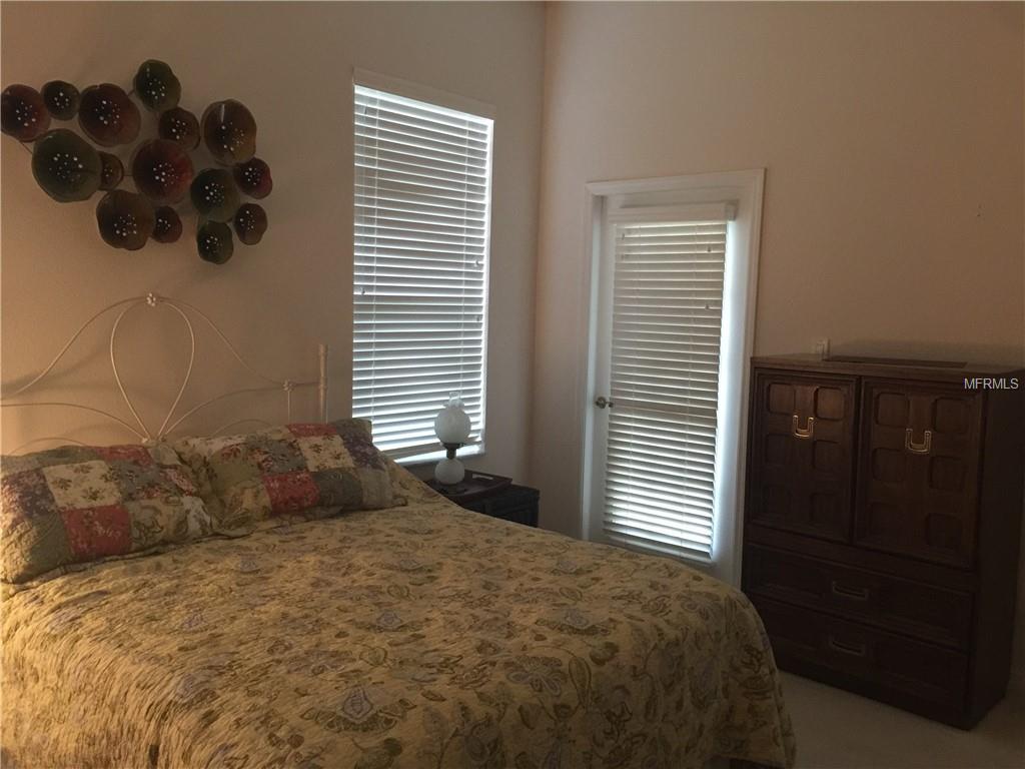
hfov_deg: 61.7
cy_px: 384
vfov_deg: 48.2
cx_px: 512
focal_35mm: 29
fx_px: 859
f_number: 2.2
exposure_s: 1/15
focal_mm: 4.15
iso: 125
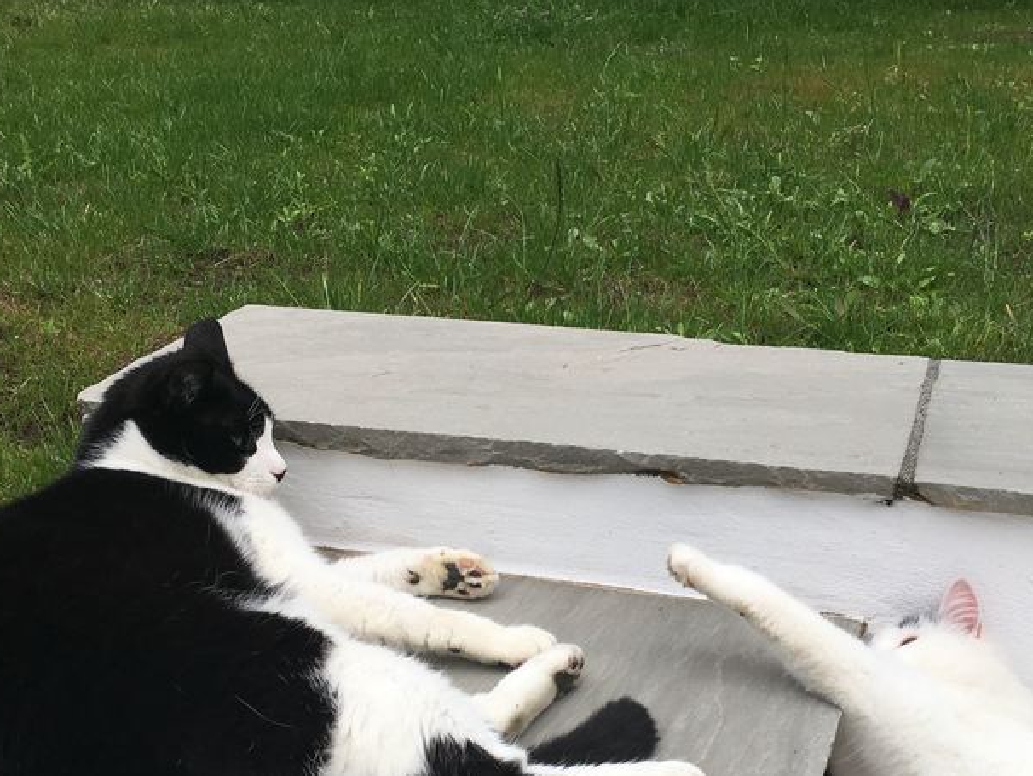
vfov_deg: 29.3
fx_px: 1463
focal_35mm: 49
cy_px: 568
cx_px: 549
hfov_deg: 38.9
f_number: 2.2
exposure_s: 1/635
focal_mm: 4.15
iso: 25
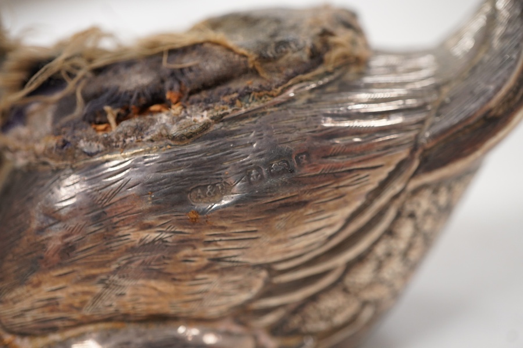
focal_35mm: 45
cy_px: 174
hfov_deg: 43.6
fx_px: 654
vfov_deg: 29.9
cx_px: 262
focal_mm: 30
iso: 1250
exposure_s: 1/125
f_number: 8
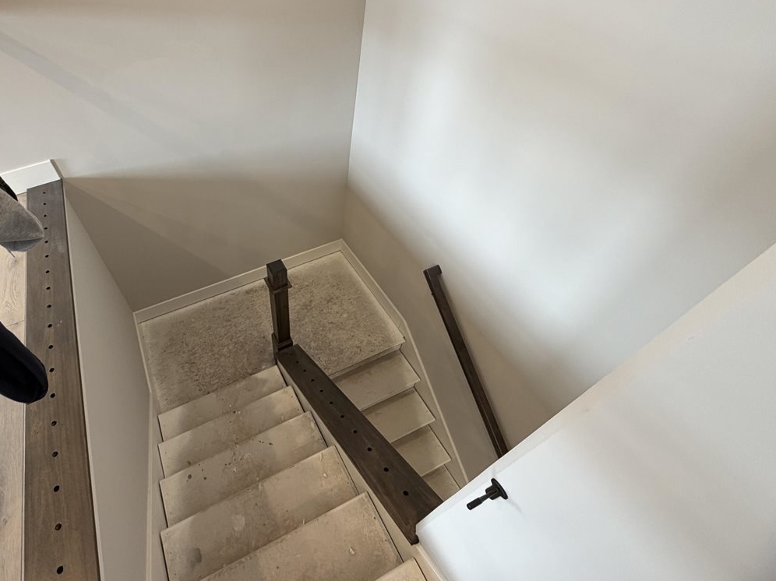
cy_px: 245
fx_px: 403
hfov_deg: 85.7
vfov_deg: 71.1
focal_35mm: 18
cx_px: 281
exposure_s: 1/60
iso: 160
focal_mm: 2.22
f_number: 2.2
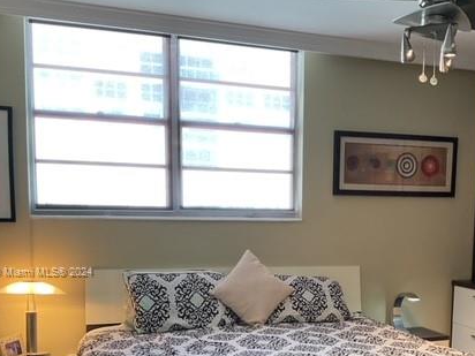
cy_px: 273
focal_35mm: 45
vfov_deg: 31.5
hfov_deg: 41.7
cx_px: 302
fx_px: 617
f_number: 1.8
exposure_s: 1/60
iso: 64
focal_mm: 3
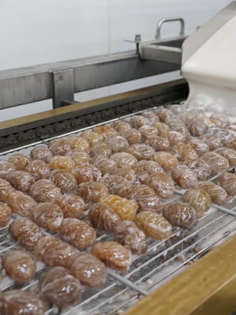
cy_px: 168
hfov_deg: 29.6
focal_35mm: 49
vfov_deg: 38.9
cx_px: 108
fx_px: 446
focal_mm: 31
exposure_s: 1/160
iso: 5000
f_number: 5
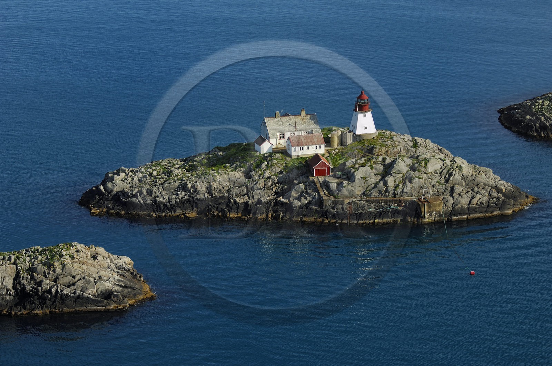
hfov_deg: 17.5
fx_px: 1791
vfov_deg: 11.7
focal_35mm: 117
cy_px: 183
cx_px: 276
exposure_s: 1/1000
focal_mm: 78
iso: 100
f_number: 3.2
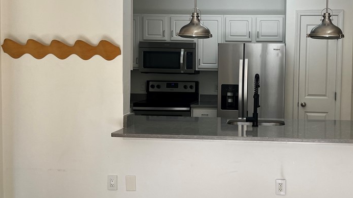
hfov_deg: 47.4
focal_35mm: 42
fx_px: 393
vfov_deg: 28.3
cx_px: 244
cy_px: 86
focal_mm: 5.1
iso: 40
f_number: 1.6
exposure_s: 1/238
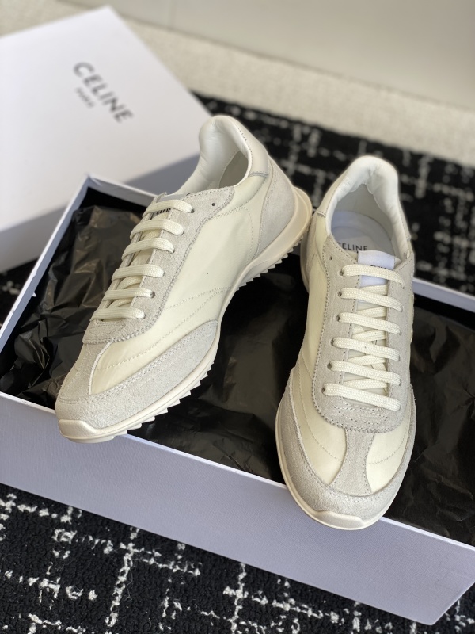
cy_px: 317
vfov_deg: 36.8
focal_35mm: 52
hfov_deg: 28.0
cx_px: 238
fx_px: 951
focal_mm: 6
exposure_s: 1/122
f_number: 2
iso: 20
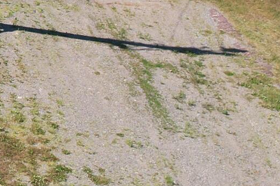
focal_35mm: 128
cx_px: -221
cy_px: -186
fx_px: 995
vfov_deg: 9.9
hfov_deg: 14.2
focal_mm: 8.38
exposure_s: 1/1600
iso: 100
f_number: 2.8
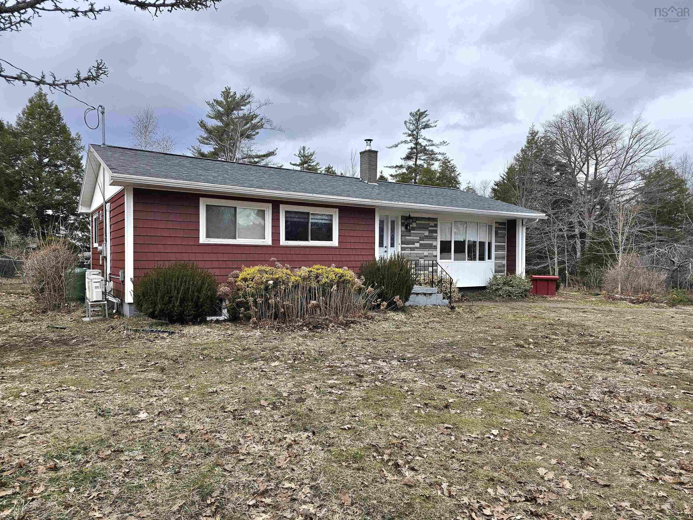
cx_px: 346
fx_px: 460
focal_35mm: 23
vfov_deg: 58.9
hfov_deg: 73.9
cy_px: 260
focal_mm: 6.3
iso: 16
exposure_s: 1/769
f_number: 1.7
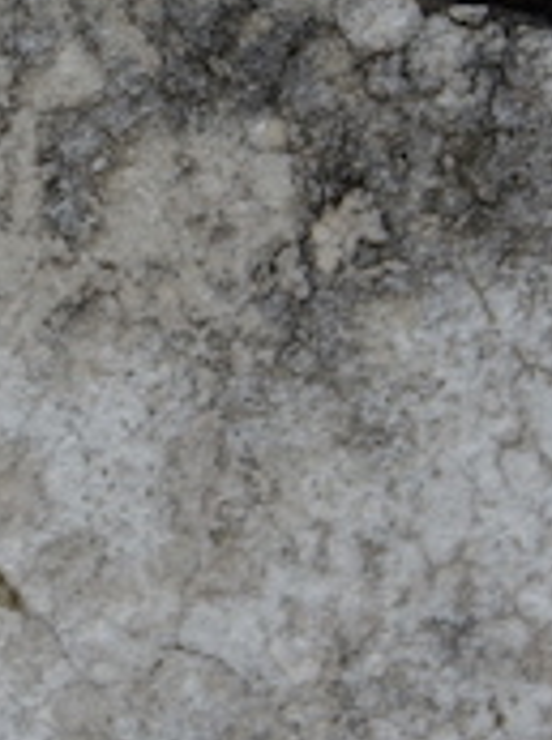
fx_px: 7576
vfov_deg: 5.6
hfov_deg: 4.1
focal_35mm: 355
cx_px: -347
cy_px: 43
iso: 200
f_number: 3.5
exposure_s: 1/100
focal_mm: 31.33
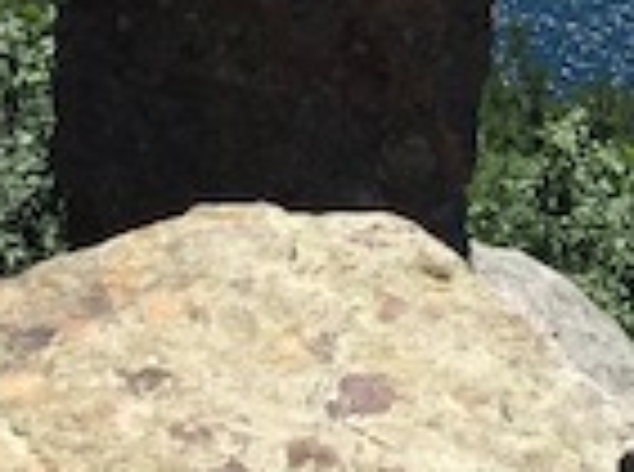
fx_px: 2411
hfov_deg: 14.9
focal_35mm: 132
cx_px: 508
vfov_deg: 11.0
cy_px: -112
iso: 25
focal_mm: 4.15
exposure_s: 1/1148
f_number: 2.2
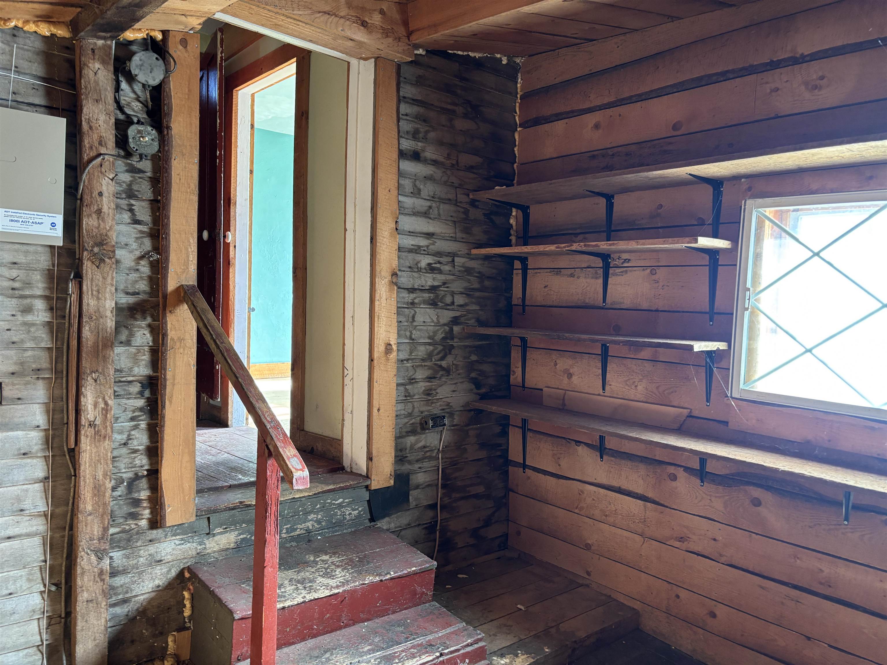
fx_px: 666
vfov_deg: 53.1
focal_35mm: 26
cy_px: 332
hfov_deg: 67.3
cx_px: 444
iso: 250
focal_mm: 5.96
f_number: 1.6
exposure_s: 1/60
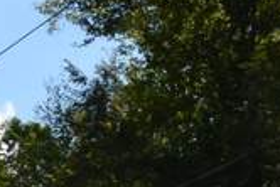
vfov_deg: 4.5
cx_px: -373
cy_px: 345
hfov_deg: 6.5
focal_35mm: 301
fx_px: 2343
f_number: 10
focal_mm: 26
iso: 100
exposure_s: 1/200
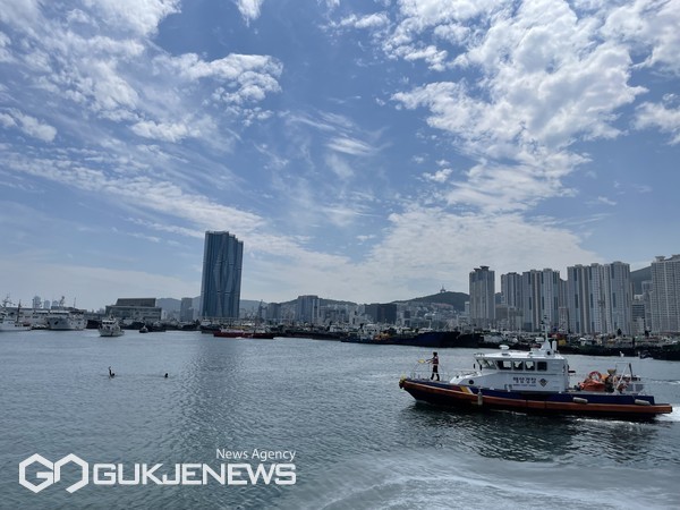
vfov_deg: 53.1
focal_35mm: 26
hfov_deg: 67.3
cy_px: 255
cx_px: 340
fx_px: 511
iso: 32
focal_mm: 4.2
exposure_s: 1/9091
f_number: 1.6
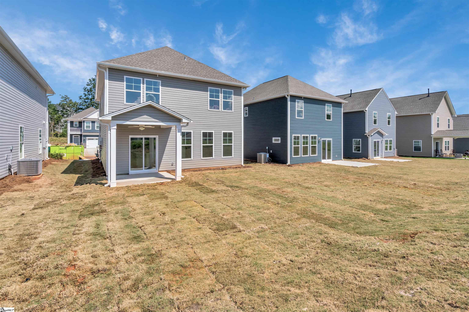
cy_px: 156
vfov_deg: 73.8
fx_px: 208
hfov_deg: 96.7
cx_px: 234
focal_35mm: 16
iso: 320
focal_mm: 16
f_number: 9
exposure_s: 1/1000
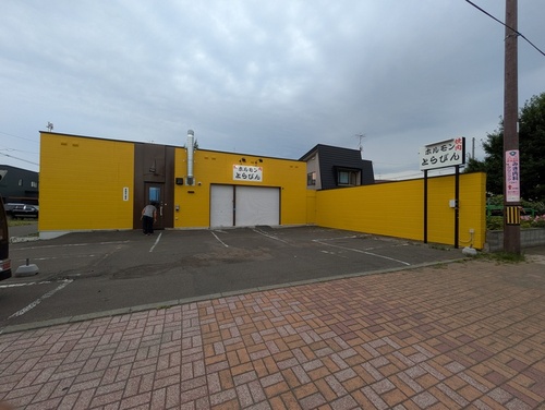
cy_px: 205
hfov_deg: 102.0
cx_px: 272
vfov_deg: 85.8
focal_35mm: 14
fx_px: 221
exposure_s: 1/481
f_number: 2.2
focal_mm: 1.83
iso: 49
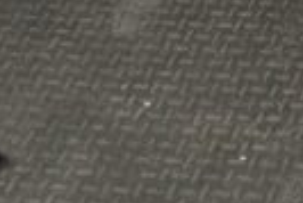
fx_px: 1213
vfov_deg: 8.0
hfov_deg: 10.7
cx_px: 850
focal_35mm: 144
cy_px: -440
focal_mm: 6.9
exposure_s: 1/120
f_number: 1.68
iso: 78
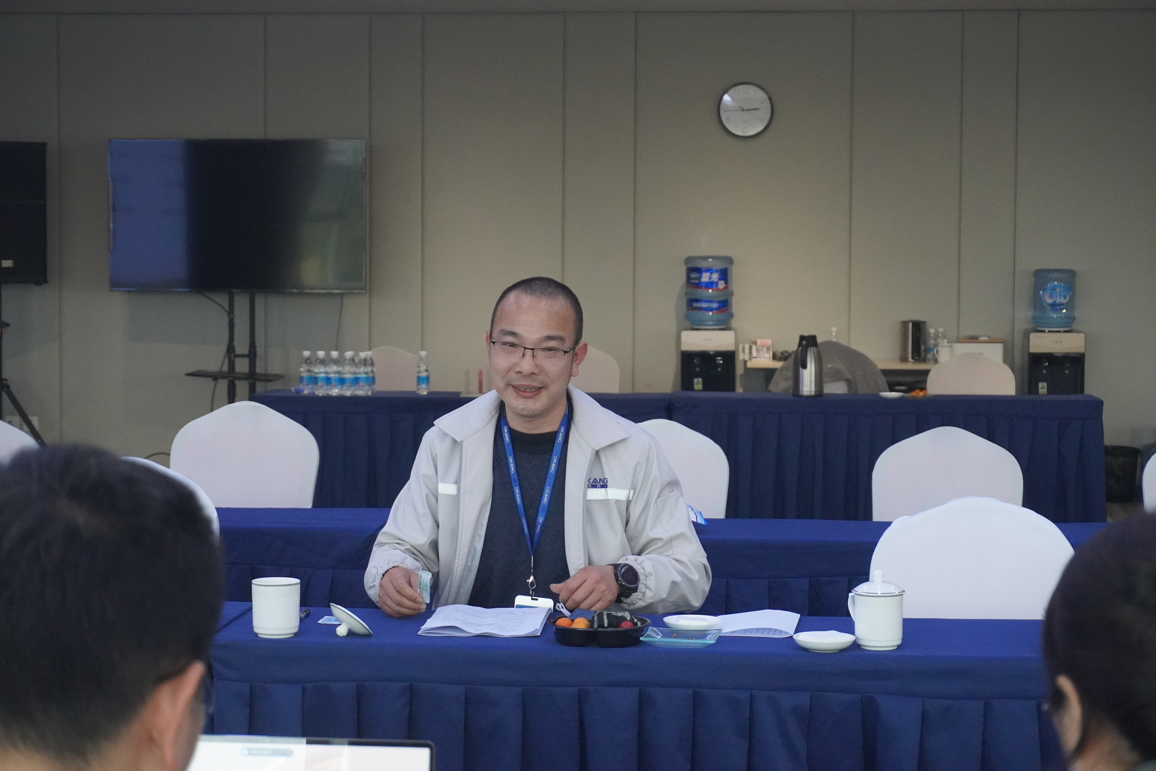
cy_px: 386
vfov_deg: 18.2
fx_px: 2408
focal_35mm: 75
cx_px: 578
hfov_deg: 27.0
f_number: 5.6
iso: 4000
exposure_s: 1/160
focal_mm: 50
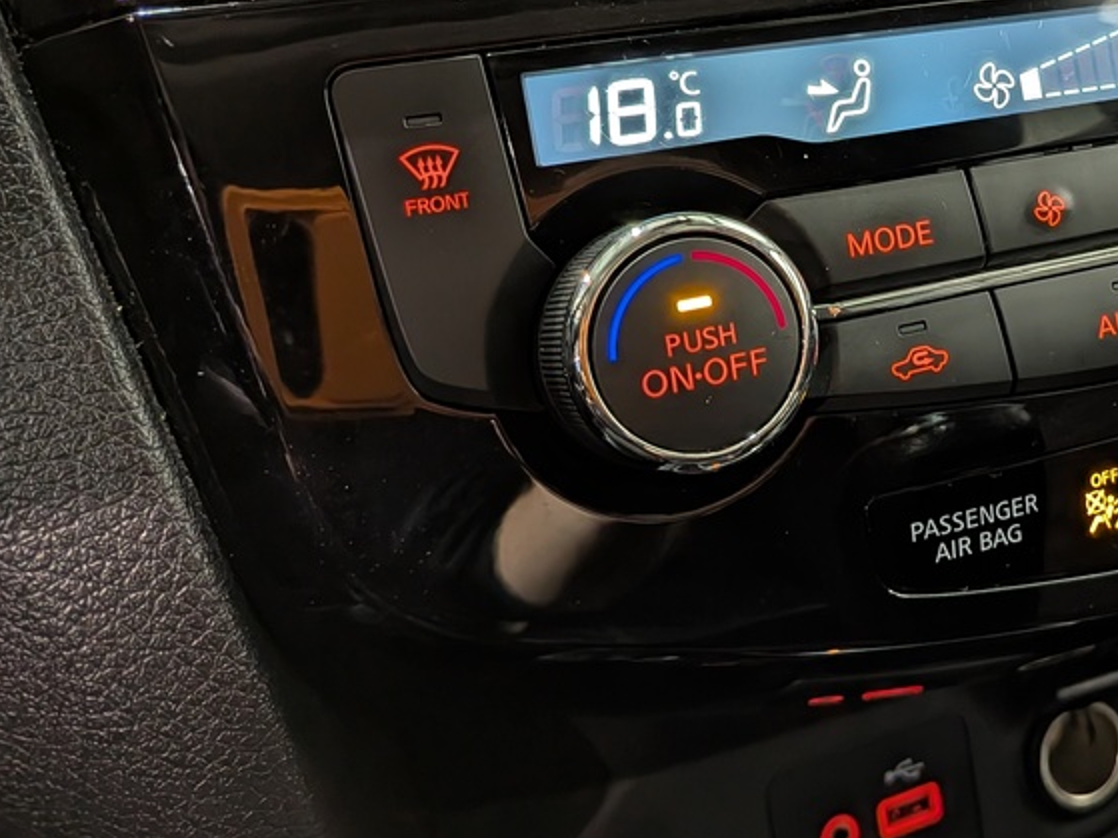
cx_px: 996
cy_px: 190
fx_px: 1421
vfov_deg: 32.1
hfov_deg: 39.9
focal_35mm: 44
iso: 159
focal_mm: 4.53
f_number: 1.7
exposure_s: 1/24
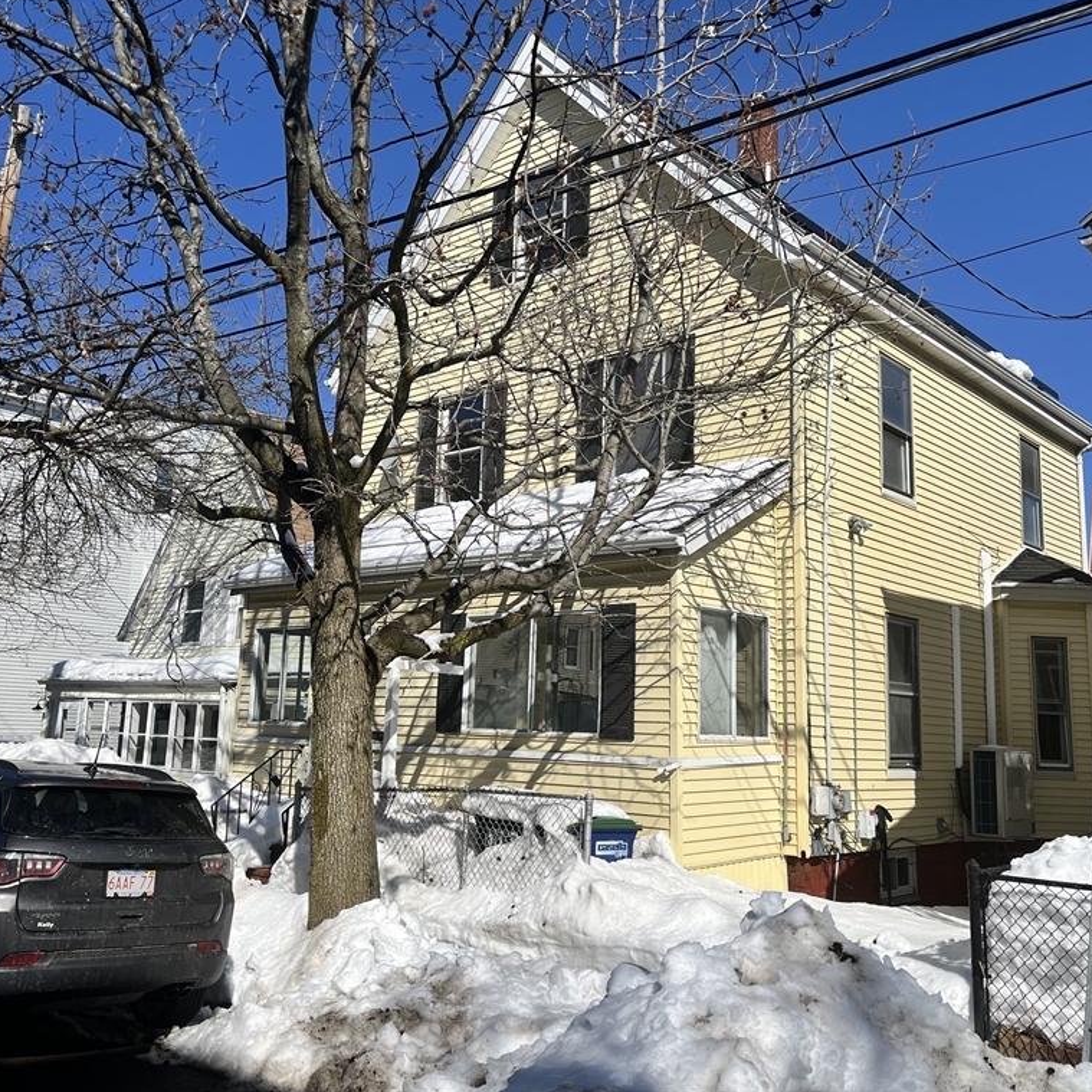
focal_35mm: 31
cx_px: 544
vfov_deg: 52.5
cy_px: 544
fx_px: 1106
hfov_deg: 52.5
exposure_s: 1/8403
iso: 50
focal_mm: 5.1
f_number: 1.6
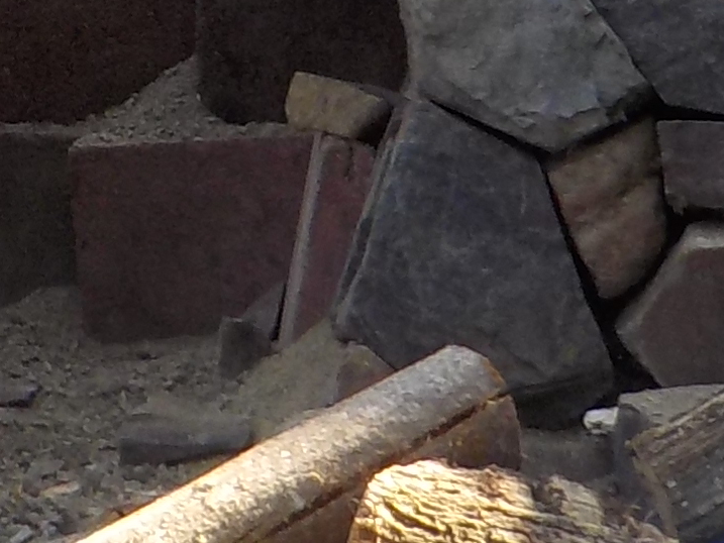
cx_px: 5
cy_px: -151
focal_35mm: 174
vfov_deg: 8.4
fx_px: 3640
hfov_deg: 11.3
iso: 125
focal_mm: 4.1
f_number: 3.3
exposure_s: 1/160
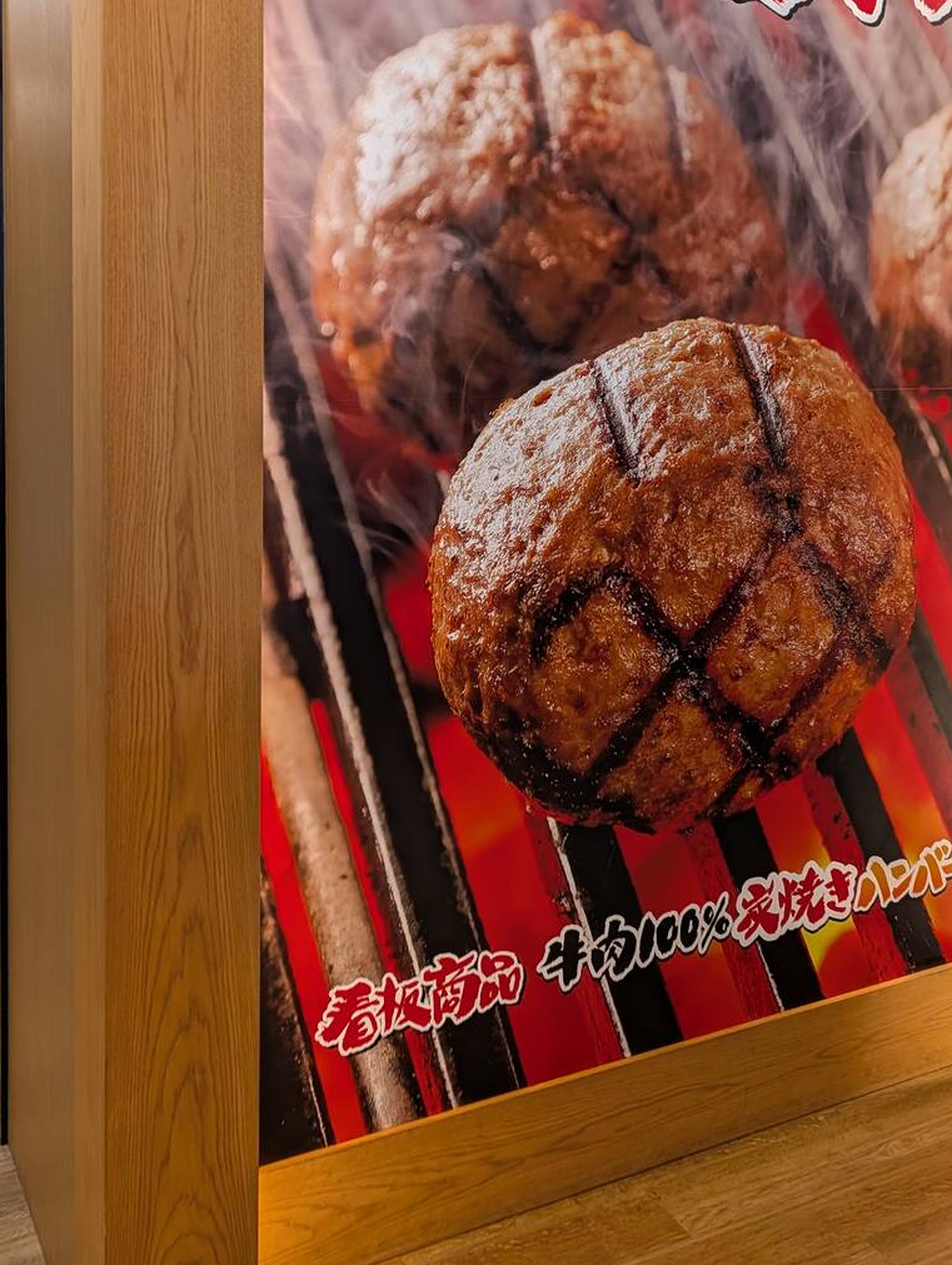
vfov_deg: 47.8
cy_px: 388
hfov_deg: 37.5
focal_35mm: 38
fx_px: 1390
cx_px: 620
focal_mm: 6.9
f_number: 1.68
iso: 73
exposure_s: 1/120
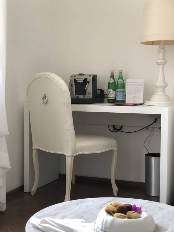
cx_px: 87
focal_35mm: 57
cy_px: 116
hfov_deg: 25.7
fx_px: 382
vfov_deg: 33.8
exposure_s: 1/60
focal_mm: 6.6
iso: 200
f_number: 2.8
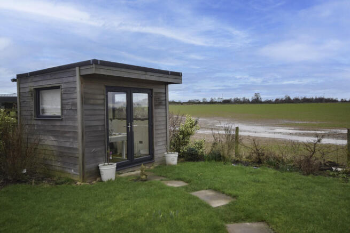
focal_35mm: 30
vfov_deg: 43.6
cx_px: 175
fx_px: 292
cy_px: 116
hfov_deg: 61.9
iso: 100
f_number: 5.6
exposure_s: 1/50
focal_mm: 20
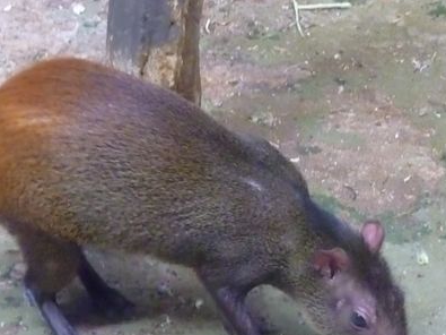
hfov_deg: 10.1
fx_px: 2525
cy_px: 252
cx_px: 305
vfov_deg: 7.6
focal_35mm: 196
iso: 3200
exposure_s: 1/20
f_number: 5.4
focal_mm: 21.7
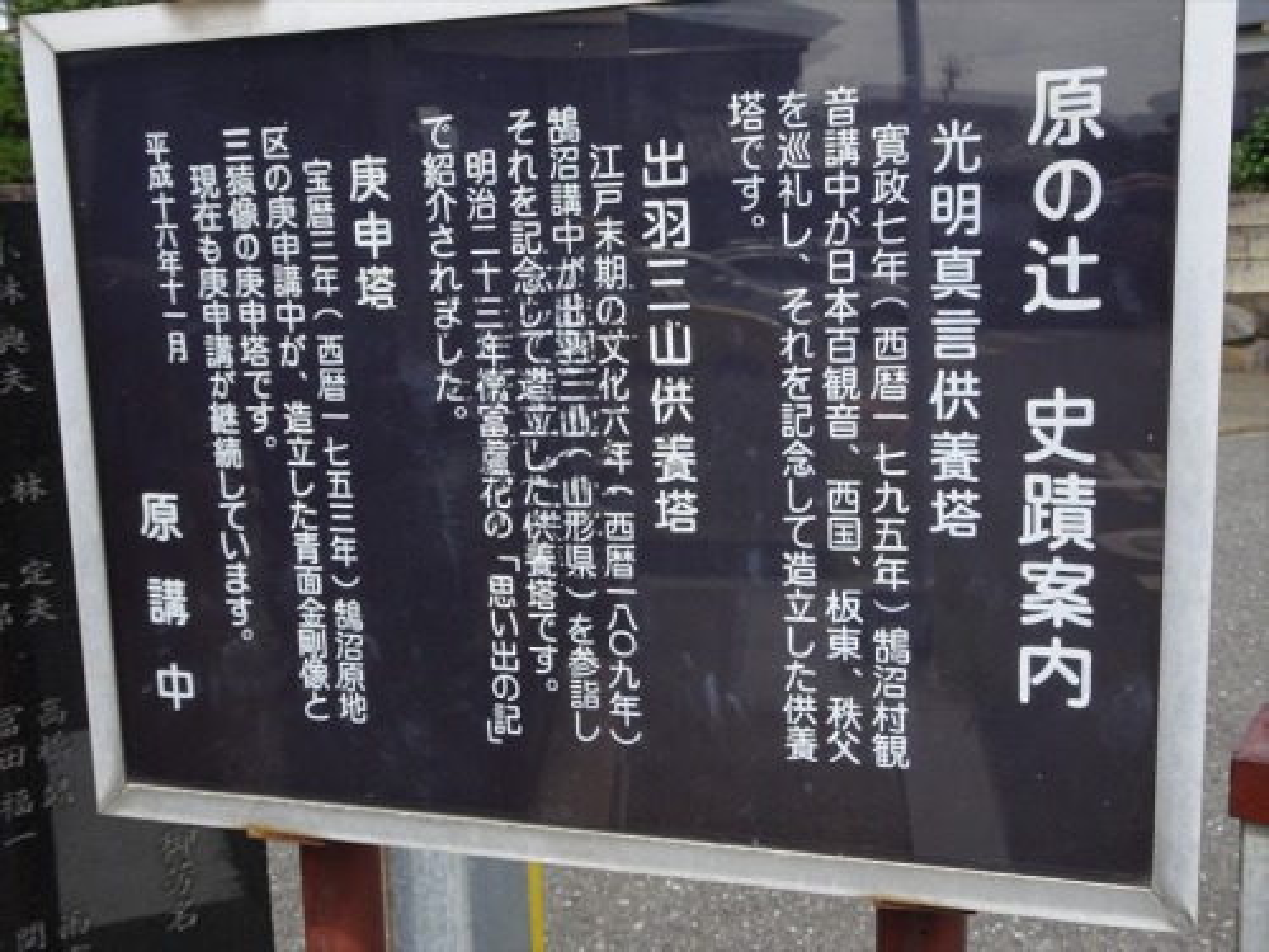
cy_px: 476
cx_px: 634
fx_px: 1320
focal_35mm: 36
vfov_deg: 39.7
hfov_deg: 51.4
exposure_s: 1/400
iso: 80
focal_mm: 6.17
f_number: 4
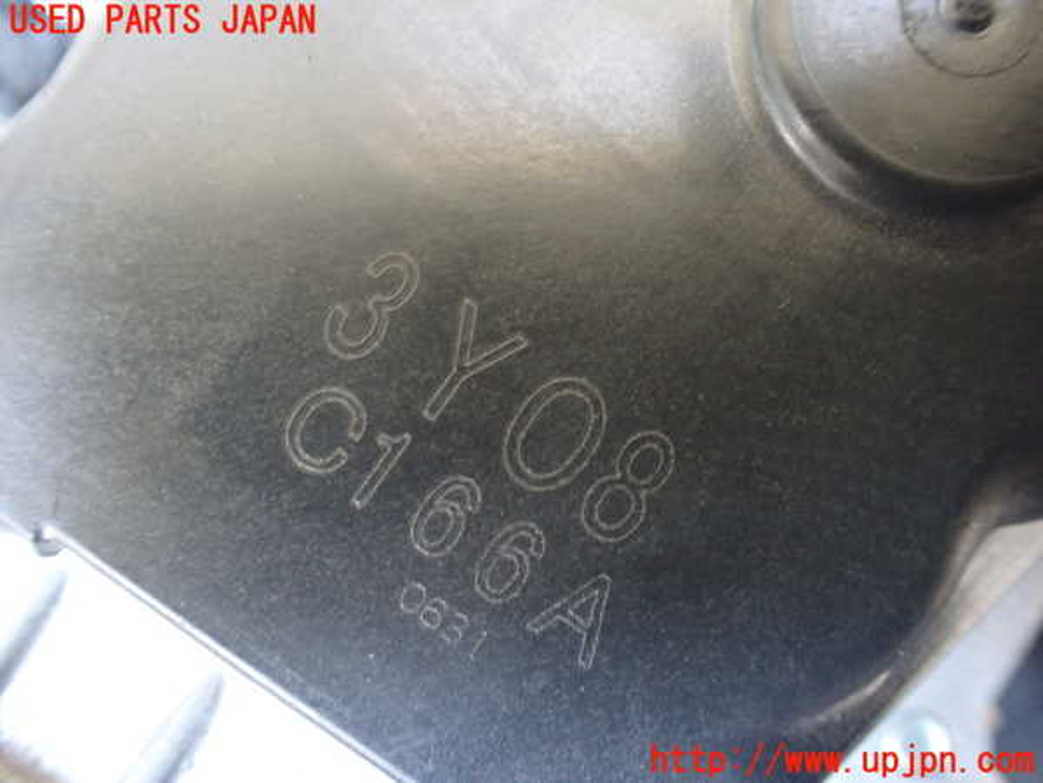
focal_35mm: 30
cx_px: 522
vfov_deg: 46.8
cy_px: 392
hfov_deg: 60.0
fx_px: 904
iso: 800
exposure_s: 1/40
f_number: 2.3
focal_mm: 5.4
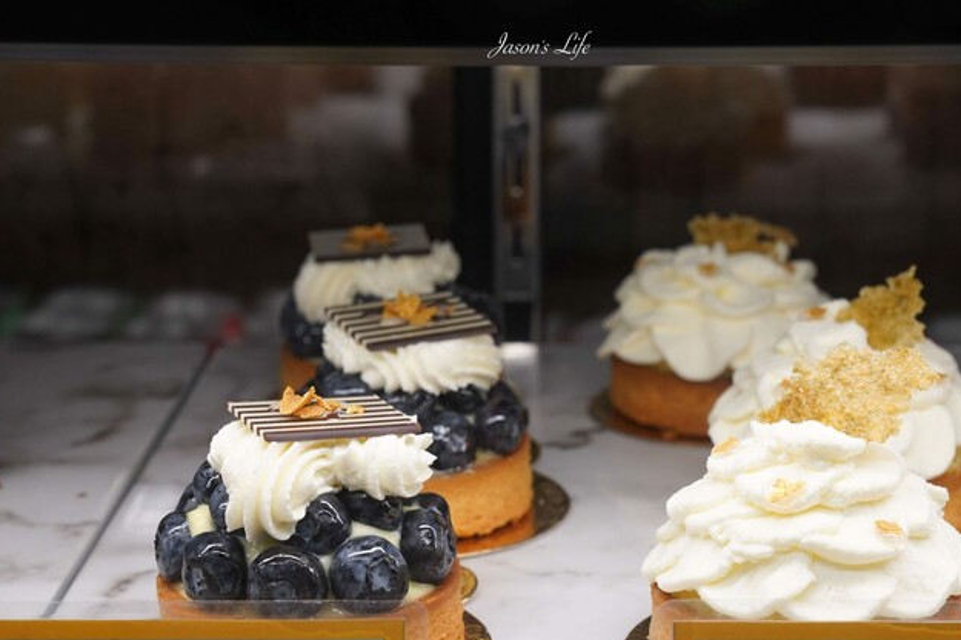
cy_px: 434
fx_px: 2321
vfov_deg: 15.7
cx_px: 540
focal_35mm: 87
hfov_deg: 23.4
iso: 800
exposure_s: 1/80
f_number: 9
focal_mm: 64
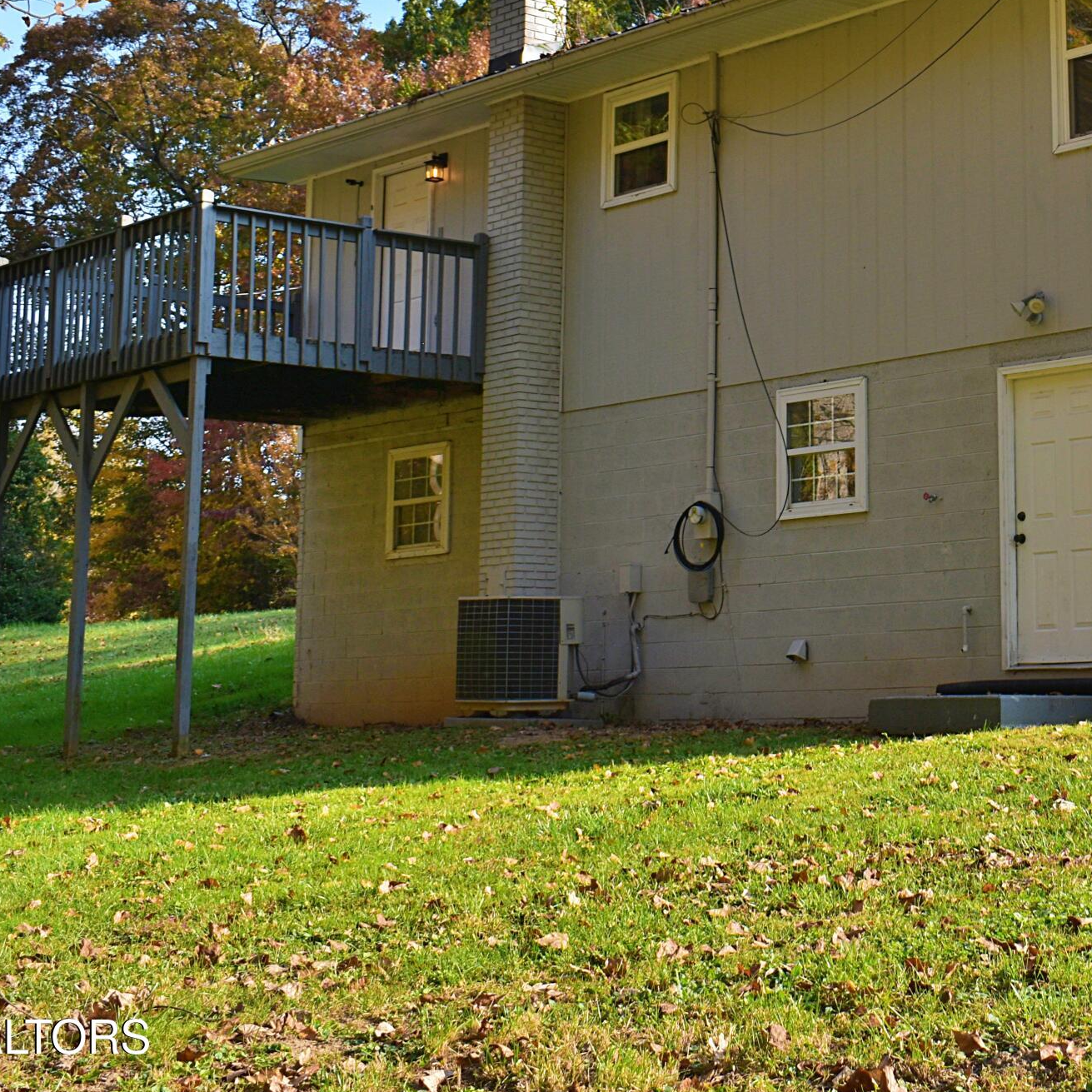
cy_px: 281
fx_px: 2498
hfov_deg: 23.8
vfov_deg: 24.4
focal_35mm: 70
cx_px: 1047
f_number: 7.1
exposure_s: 1/200
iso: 100
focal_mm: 24
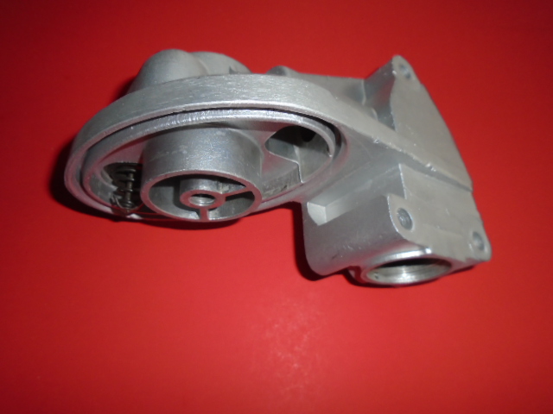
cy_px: 207
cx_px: 276
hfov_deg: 67.3
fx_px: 415
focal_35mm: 26
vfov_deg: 53.1
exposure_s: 1/30
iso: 200
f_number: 8
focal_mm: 4.6
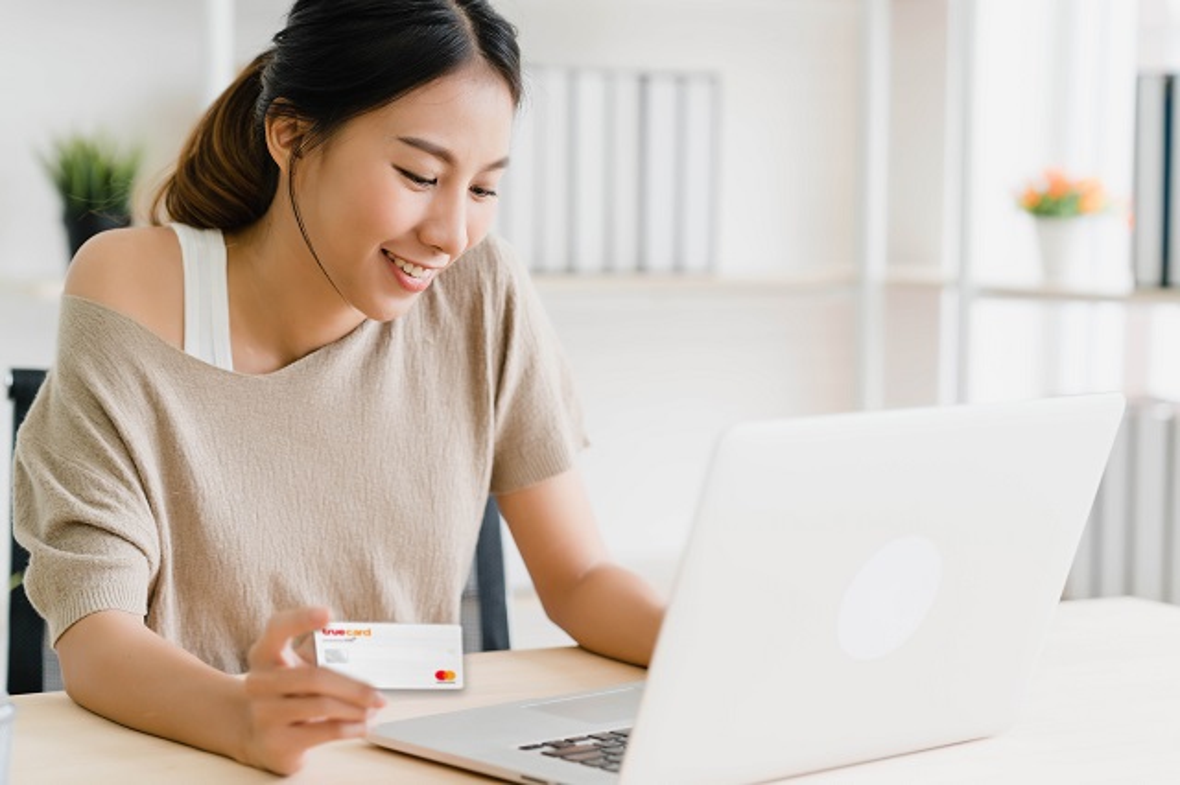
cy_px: 392
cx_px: 590
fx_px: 2785
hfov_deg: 23.9
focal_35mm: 85
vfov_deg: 16.1
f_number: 2.8
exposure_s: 1/500
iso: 400
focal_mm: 85
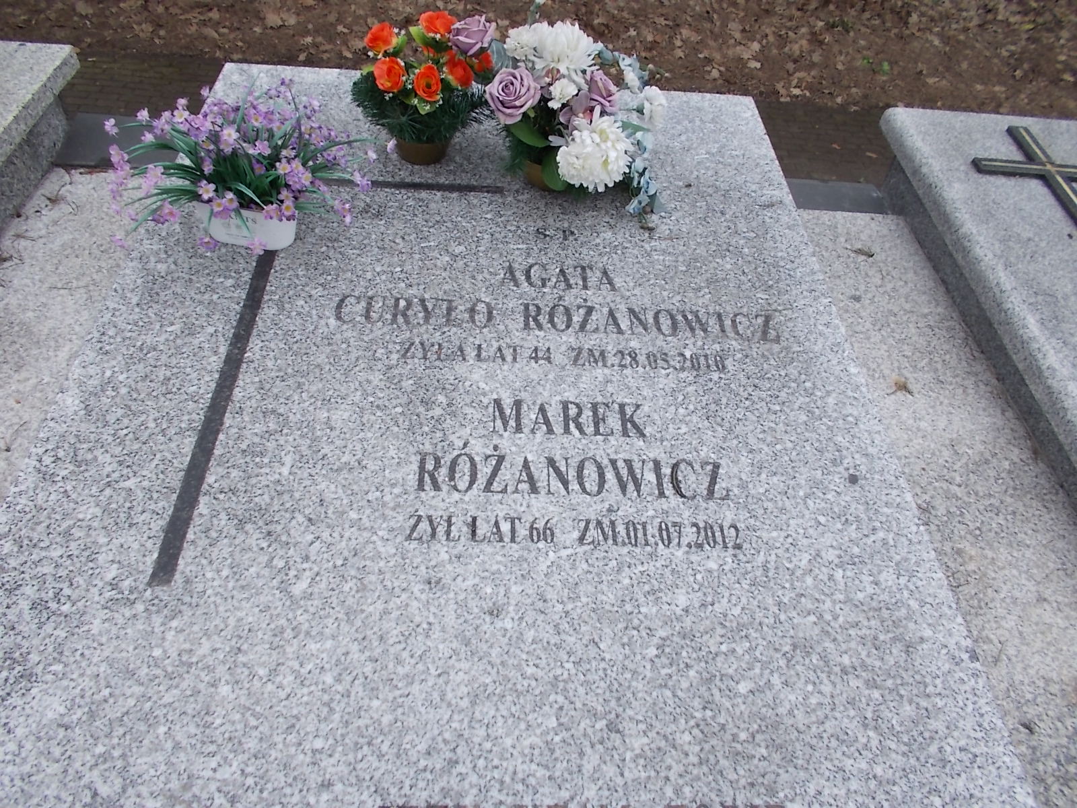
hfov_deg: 67.3
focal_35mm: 26
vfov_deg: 53.1
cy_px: 404
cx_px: 538
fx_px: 809
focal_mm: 4.6
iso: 80
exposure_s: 1/400
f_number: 3.2
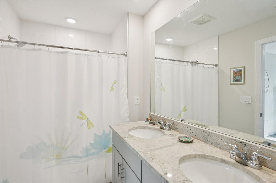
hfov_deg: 90.1
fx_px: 138
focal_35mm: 18
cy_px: 92
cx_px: 138
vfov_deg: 67.3
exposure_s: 1/50
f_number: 8
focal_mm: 18
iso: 400
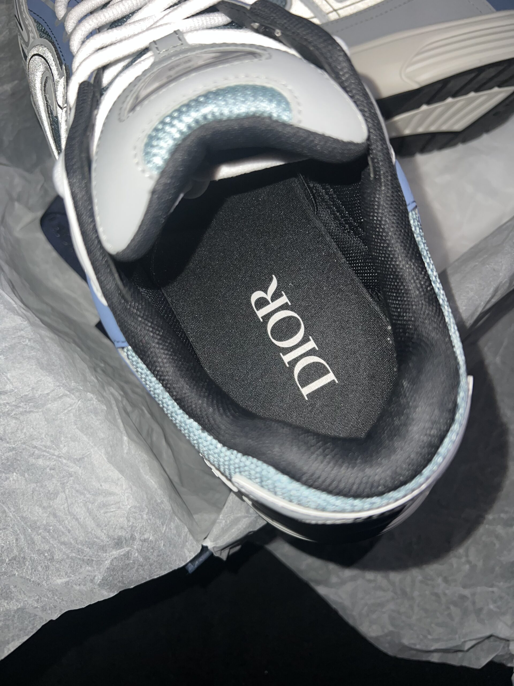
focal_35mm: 26
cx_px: 257
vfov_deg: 67.3
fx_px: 515
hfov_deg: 53.1
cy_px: 343
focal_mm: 5.7
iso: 50
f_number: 1.5
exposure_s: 1/28
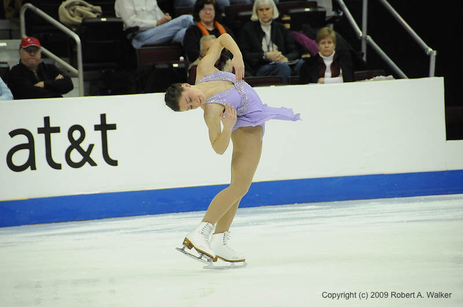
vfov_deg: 4.6
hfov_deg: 6.9
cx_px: 232
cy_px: 154
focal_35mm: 300
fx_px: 3853
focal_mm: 200
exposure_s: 1/800
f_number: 5.6
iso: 3200
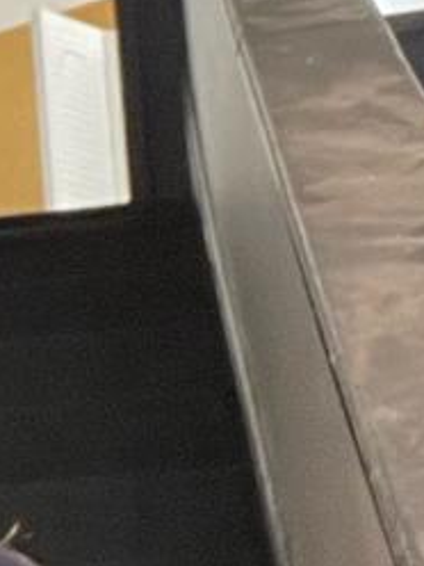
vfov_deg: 10.5
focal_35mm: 187
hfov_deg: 7.3
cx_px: -672
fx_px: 3054
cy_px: 541
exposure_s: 1/30
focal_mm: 2.71
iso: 320
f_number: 2.2
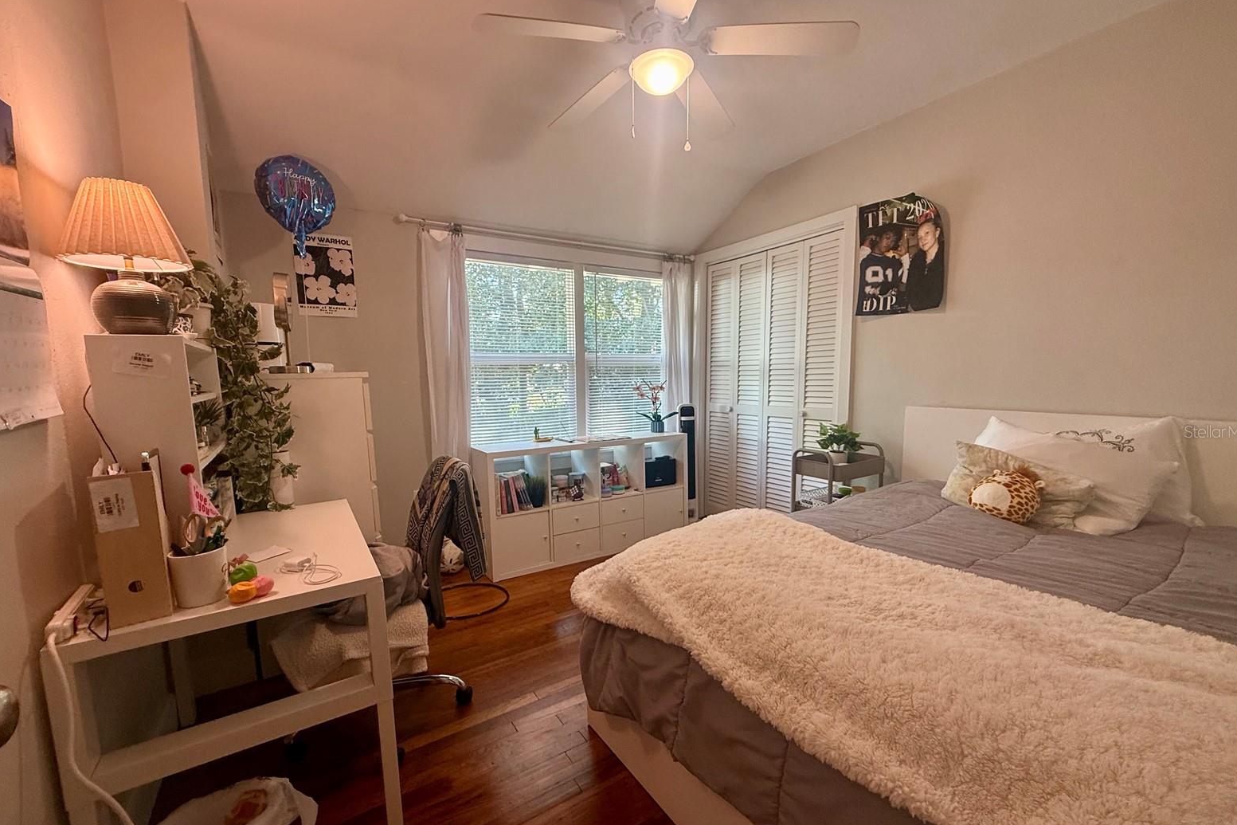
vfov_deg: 77.3
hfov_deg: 100.4
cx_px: 622
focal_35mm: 15
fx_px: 515
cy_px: 431
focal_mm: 2.22
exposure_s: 1/60
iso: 200
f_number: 2.2
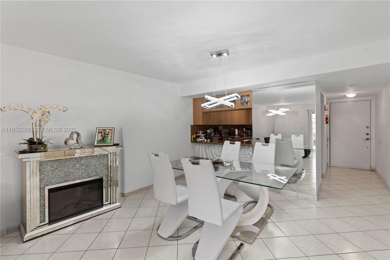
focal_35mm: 16
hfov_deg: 96.7
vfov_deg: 73.7
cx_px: 195
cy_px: 130
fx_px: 173
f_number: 4.5
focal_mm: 16
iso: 500
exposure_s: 1/20
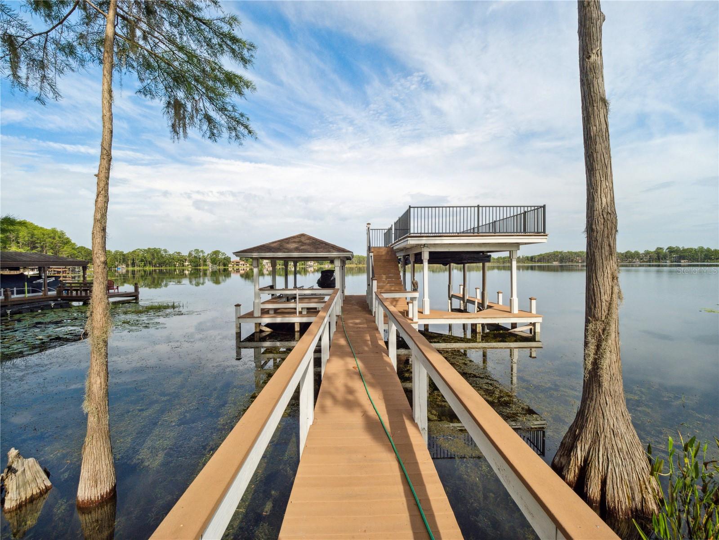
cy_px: 270
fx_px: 291
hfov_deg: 102.1
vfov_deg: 85.7
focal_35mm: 14
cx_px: 360
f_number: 8
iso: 1600
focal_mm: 7
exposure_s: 1/5000
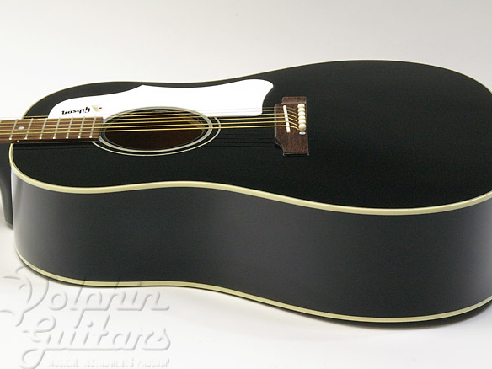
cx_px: 254
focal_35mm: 103
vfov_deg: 14.4
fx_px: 1464
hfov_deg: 19.1
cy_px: 182
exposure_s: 1.5
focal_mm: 63
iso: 800
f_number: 27
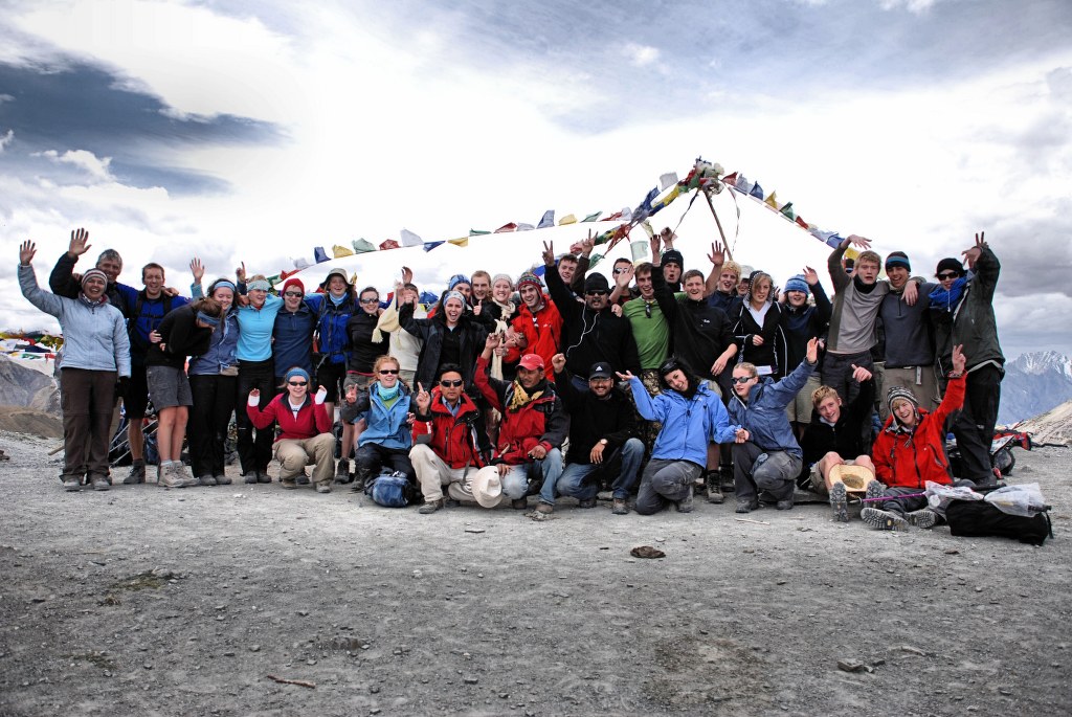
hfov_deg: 53.1
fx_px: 1073
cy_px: 358
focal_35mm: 36
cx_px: 536
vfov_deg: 37.0
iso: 100
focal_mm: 24
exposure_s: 1/640
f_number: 4
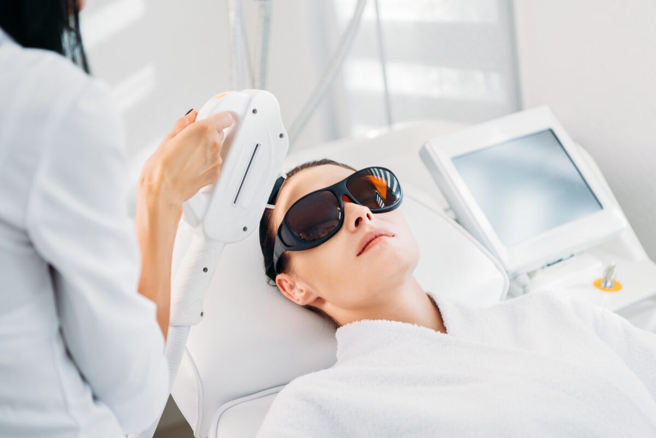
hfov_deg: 28.8
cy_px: 219
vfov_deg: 19.5
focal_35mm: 70
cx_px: 328
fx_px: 1276
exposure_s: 1/200
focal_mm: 70
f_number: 3.2
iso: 160
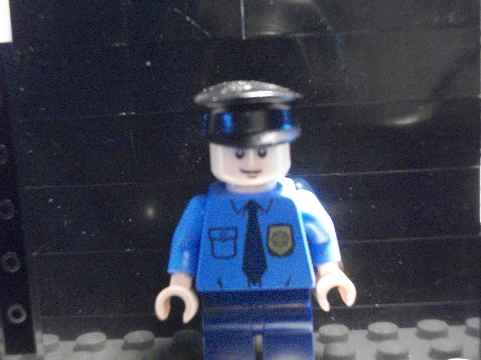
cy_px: 180
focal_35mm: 50
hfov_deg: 38.2
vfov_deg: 29.1
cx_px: 240
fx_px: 695
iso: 800
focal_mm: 8.8
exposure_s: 1/13
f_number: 3.6
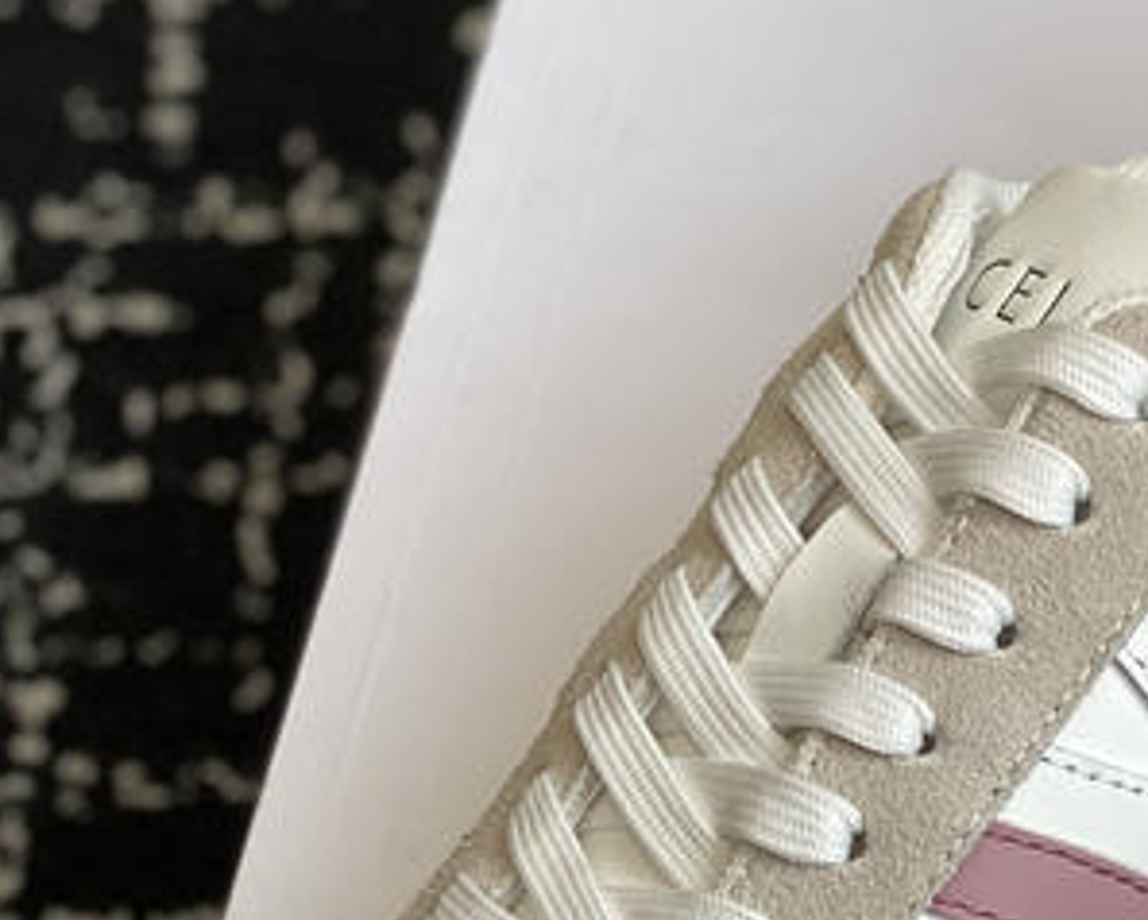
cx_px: 1140
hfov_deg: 12.9
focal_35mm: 148
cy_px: 244
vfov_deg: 10.4
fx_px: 5032
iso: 20
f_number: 2
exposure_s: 1/182
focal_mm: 6
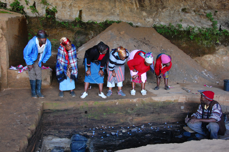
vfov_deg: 31.8
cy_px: 76
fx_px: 267
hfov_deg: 46.4
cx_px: 114
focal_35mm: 42
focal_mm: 28
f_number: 5.6
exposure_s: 1/160
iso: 1600
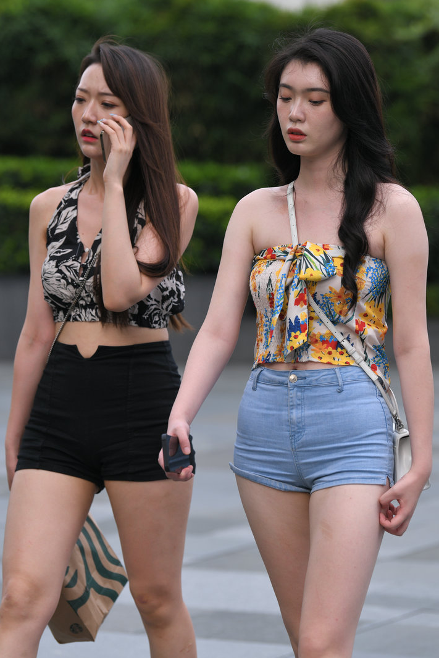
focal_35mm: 171
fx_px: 3127
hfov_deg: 8.0
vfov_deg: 12.0
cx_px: 259
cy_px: 363
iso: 280
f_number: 3.5
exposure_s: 1/500
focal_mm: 135
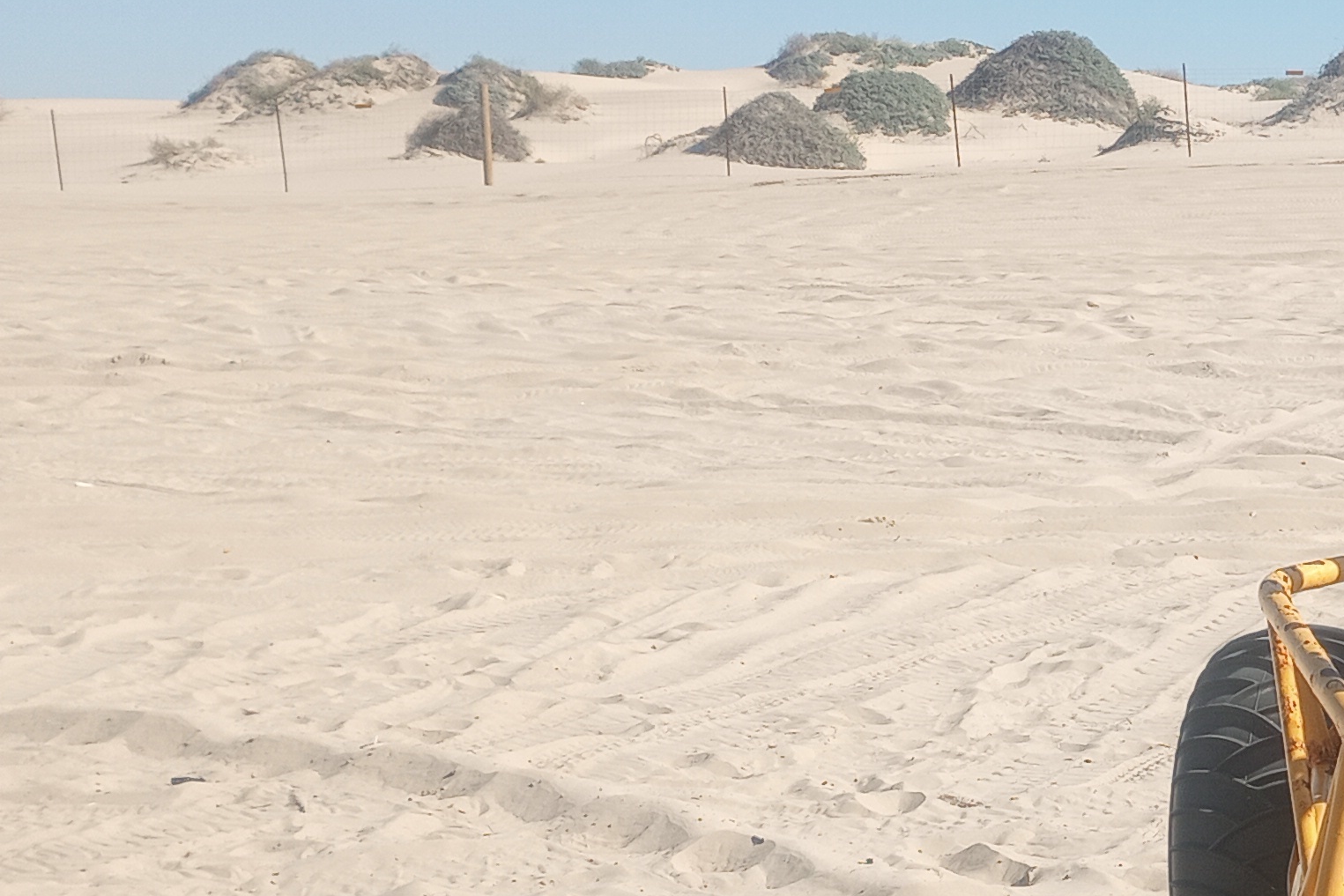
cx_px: 1629
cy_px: 840
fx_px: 2912
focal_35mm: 78
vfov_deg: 17.2
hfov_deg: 23.6
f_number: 1.8
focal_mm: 4.27
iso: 112
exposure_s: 1/592
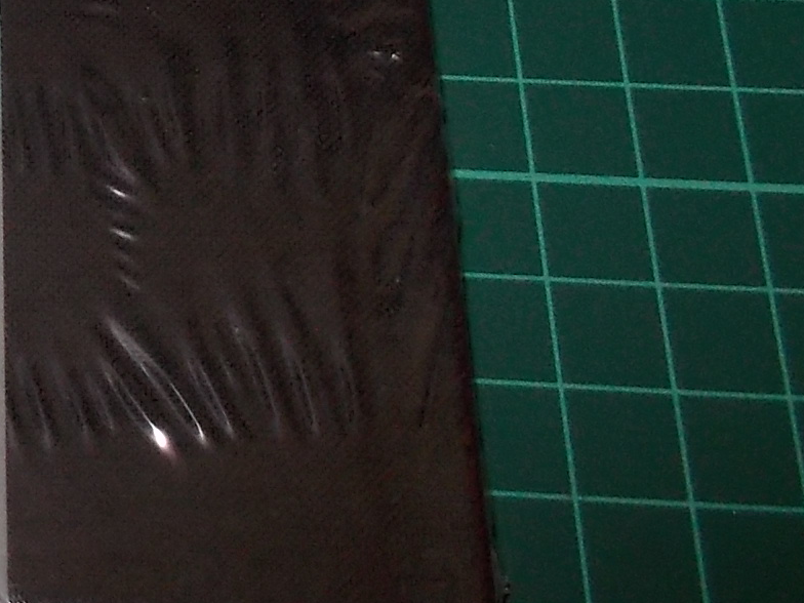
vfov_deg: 16.8
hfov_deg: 20.8
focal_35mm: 84
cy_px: -128
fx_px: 1951
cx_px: -288
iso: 200
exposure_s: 1/30
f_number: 3.3
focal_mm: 4.1
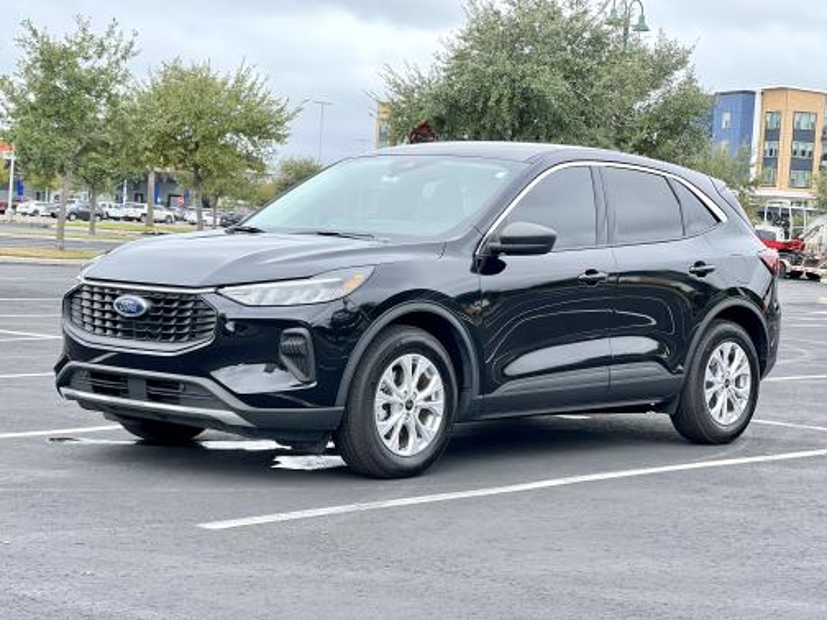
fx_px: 1840
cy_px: 310
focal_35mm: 77
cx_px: 414
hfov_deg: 25.3
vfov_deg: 19.1
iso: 40
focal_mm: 9
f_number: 2.8
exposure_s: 1/160
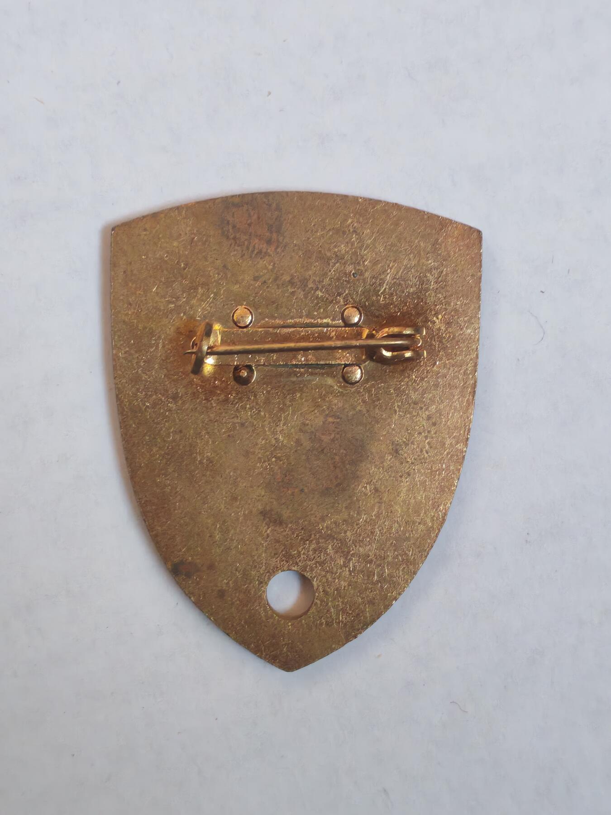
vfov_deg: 28.6
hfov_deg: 21.6
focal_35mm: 68
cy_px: 408
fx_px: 1600
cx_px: 306
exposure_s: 1/40
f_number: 1.95
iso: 640
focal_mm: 5.52
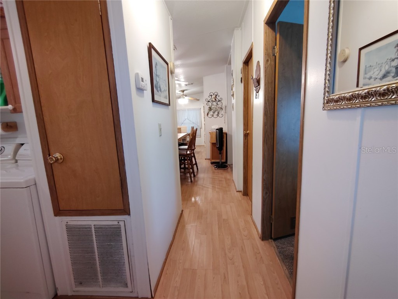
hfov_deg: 94.5
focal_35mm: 16
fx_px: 184
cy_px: 150
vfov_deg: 78.1
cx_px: 199
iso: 432
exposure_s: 1/24
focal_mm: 2.13
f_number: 2.2
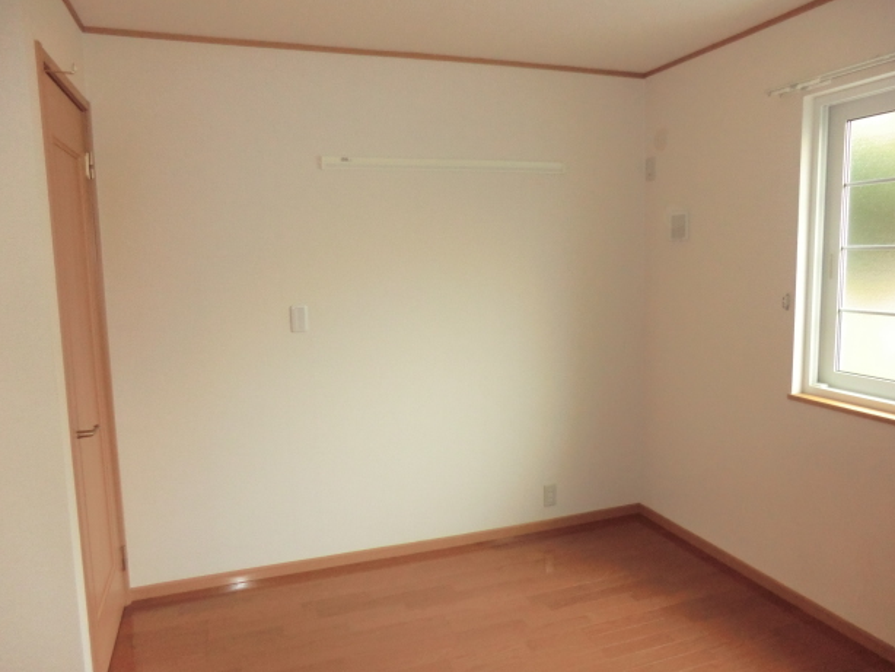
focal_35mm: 25
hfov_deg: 69.4
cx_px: 459
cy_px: 334
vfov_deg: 54.9
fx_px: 647
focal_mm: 4.3
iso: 400
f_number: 3.2
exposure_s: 1/60
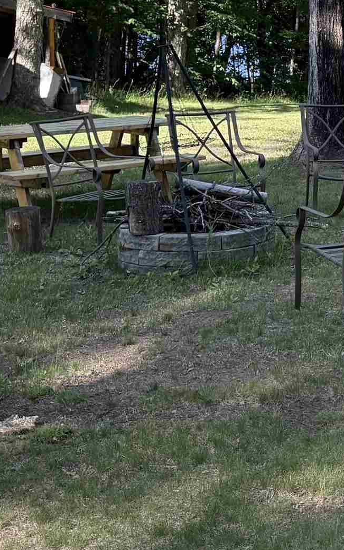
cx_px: 477
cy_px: 40
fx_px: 1125
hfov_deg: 16.2
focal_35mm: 75
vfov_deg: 26.4
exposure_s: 1/571
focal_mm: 6.76
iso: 100
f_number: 1.78
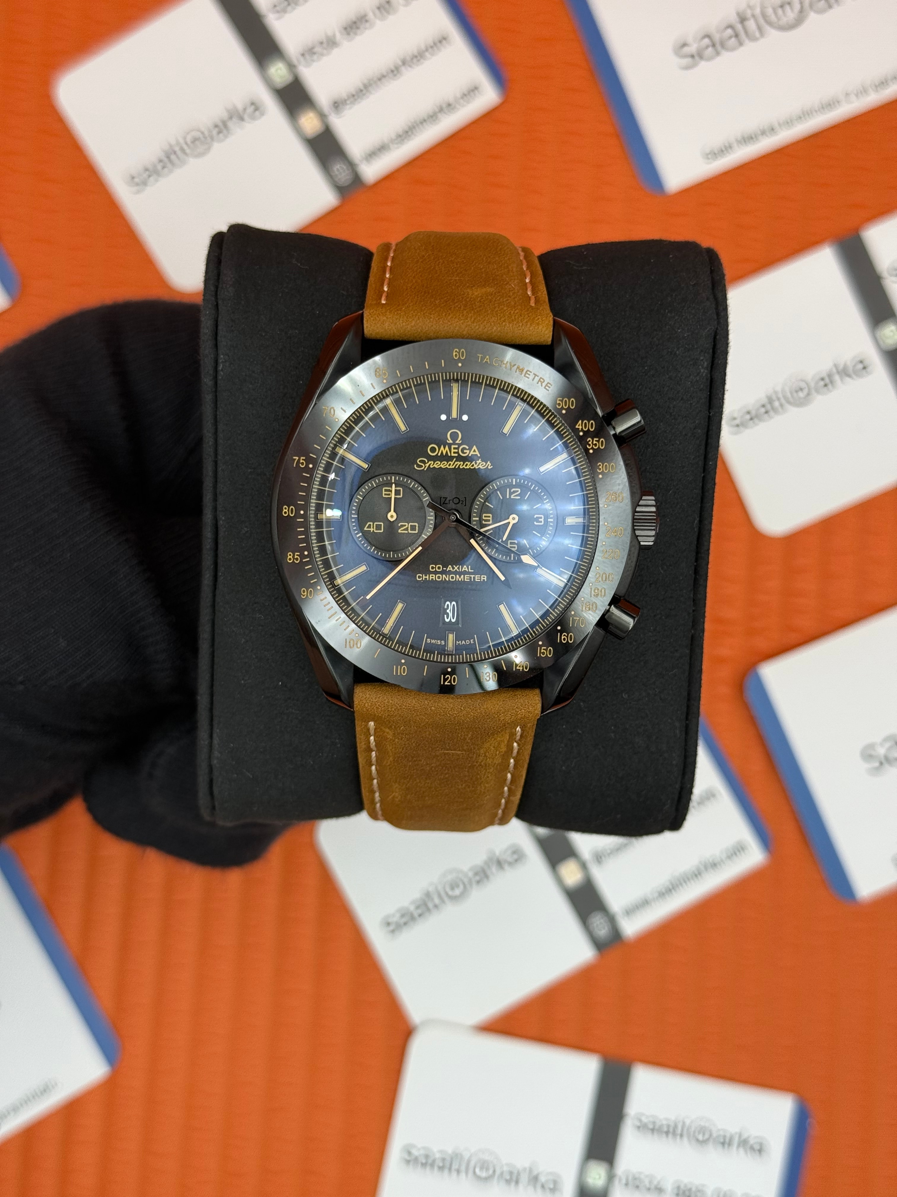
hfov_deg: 30.3
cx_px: 448
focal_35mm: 48
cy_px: 598
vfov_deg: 39.7
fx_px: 1658
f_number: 1.78
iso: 50
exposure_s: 1/122
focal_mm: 6.76
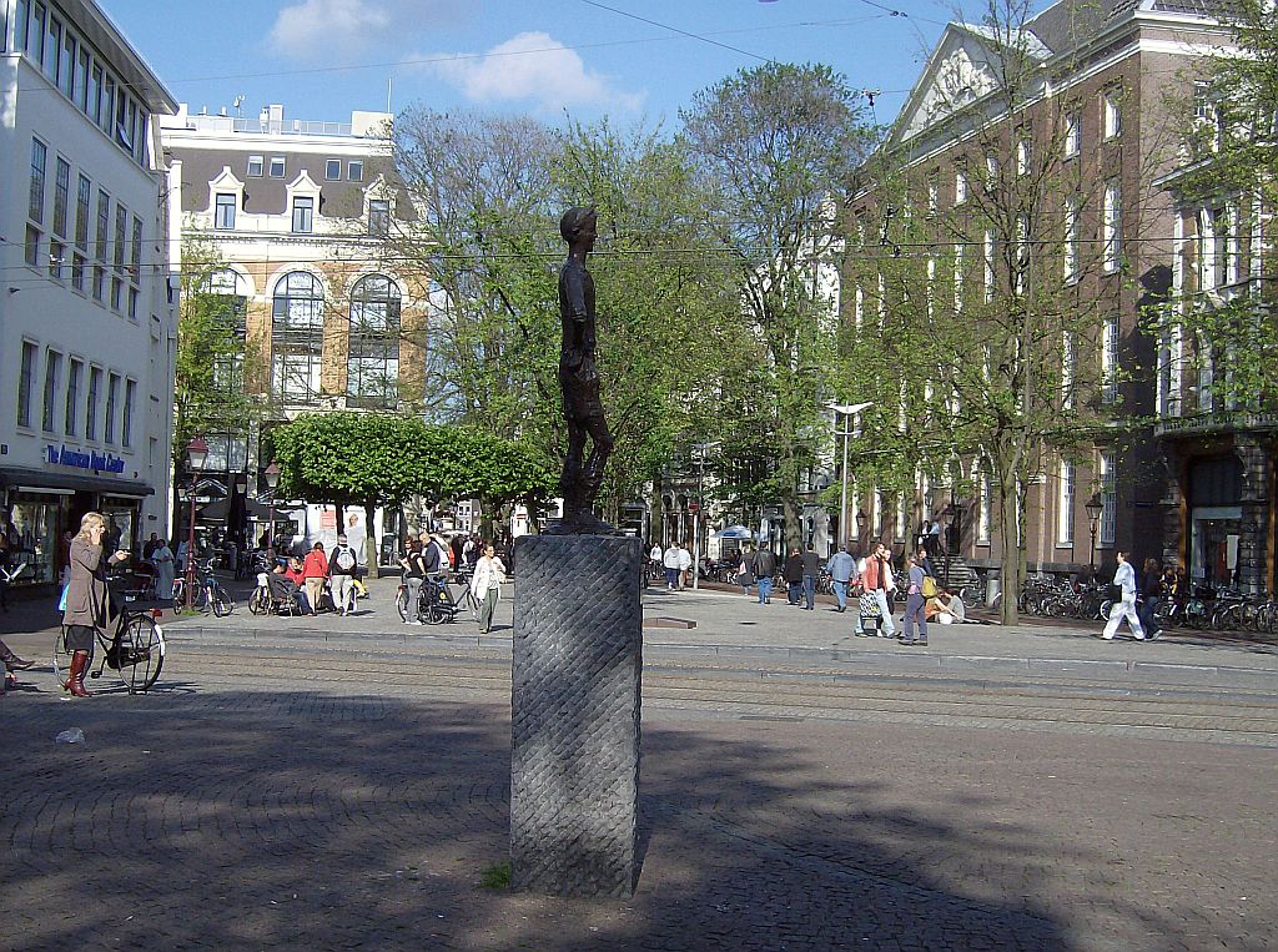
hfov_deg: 41.3
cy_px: 476
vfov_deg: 31.4
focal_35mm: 46
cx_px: 639
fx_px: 1694
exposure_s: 1/530
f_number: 5.1
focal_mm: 7.7
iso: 100
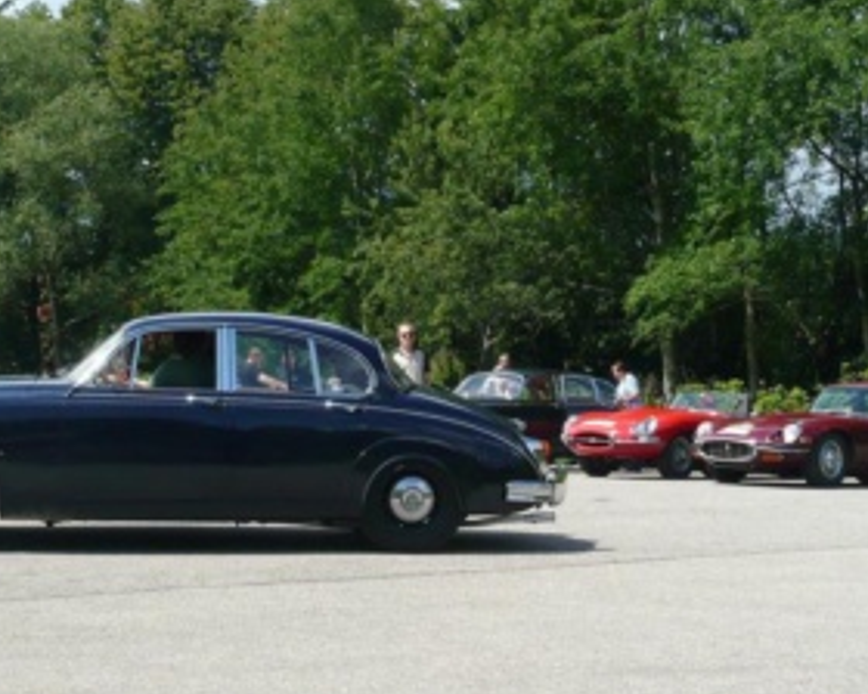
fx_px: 1567
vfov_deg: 24.9
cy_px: 423
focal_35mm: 61
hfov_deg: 31.0
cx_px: 428
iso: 100
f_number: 8
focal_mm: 5.8
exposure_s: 1/160
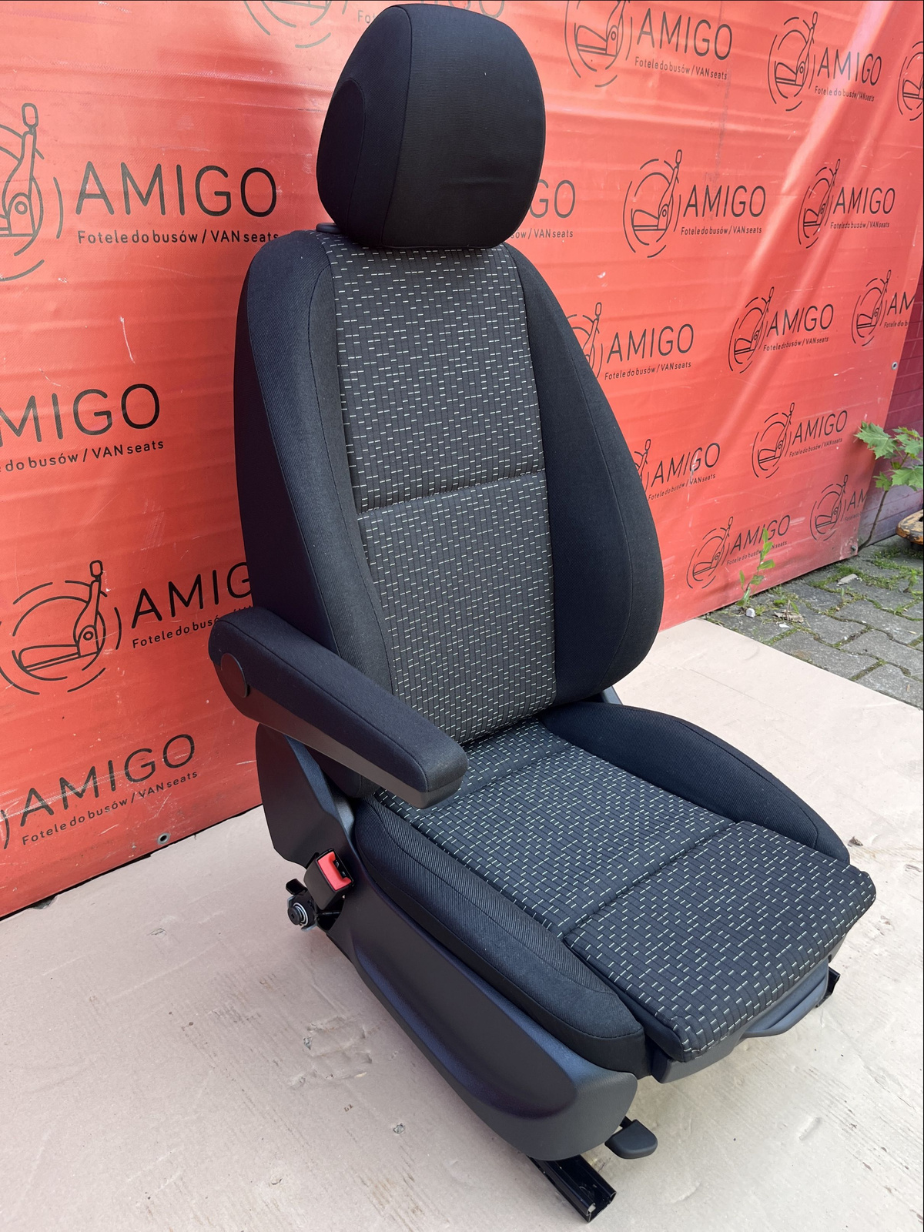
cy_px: 616
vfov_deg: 67.3
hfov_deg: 53.1
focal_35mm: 26
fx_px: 925
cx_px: 462
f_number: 1.6
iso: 40
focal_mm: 5.1
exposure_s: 1/121
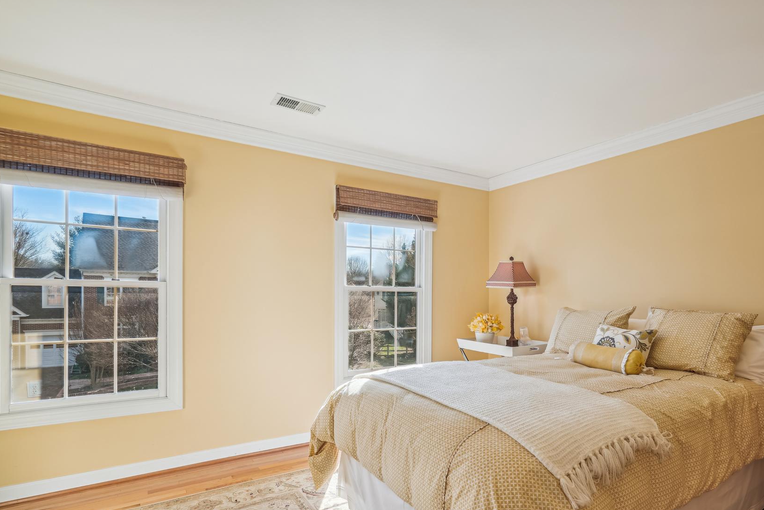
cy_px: 297
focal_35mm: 20
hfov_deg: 82.5
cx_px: 475
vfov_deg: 61.6
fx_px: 424
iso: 100
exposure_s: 1/25
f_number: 8
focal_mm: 16
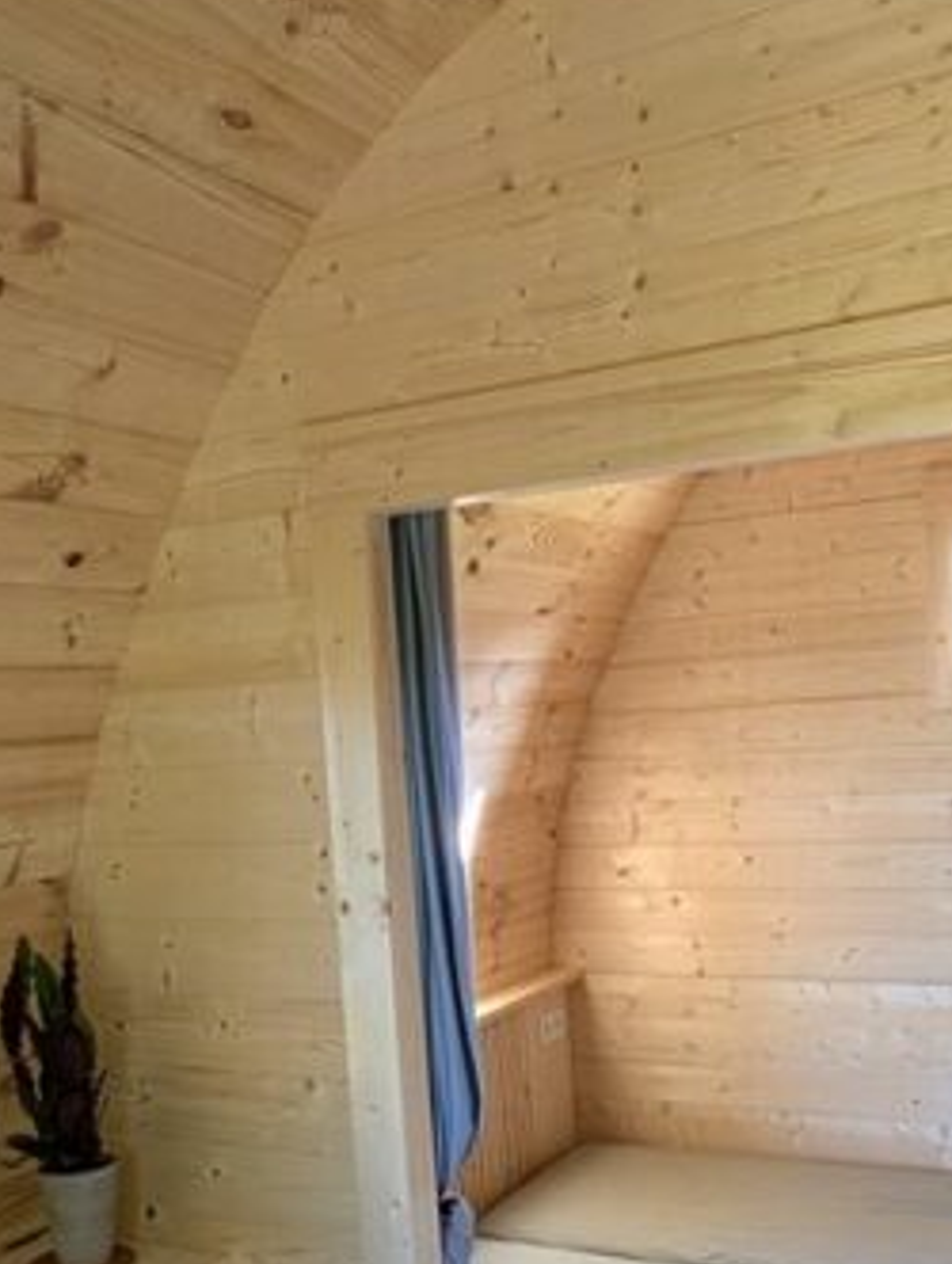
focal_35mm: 37
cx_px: 470
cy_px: 857
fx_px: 1353
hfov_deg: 38.8
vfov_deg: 49.1
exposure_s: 1/23.8
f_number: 1.95
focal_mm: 2.23
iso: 56
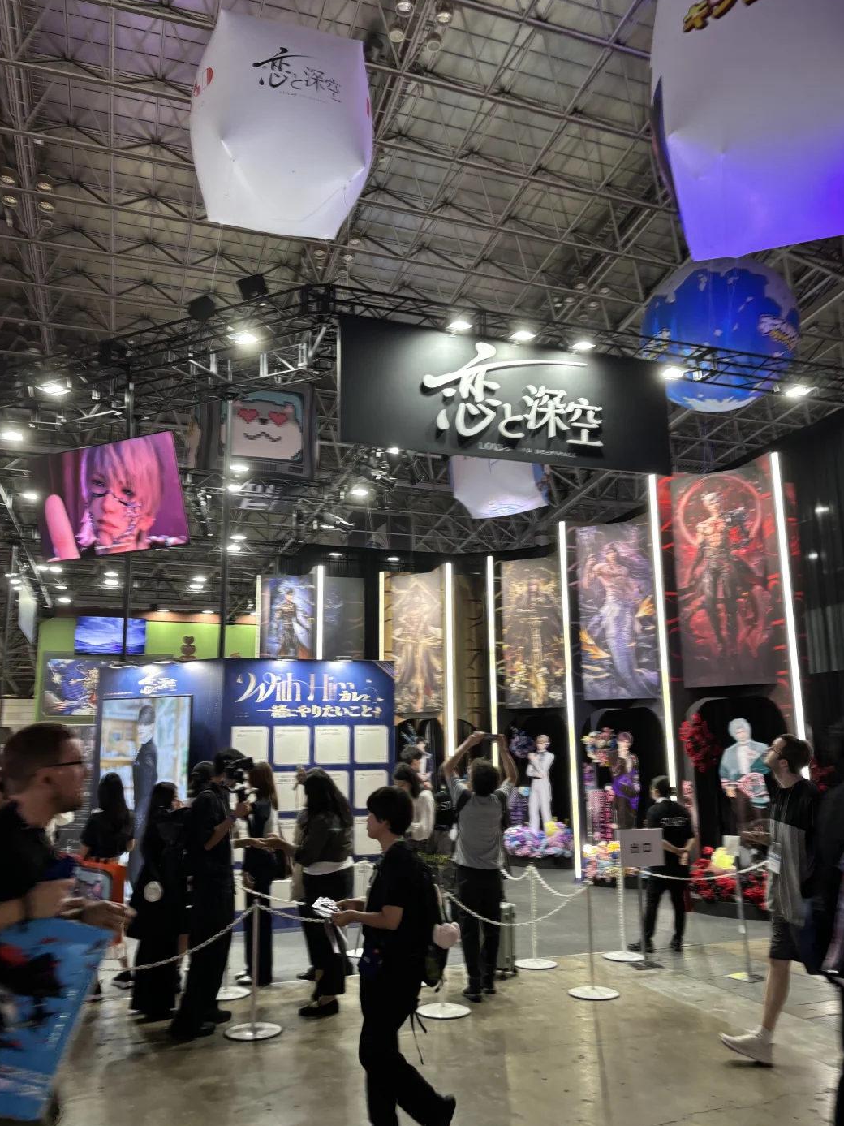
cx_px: 434
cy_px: 578
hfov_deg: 51.3
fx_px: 878
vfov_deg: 65.3
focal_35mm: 27
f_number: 1.6
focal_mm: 5.96
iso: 160
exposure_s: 1/50
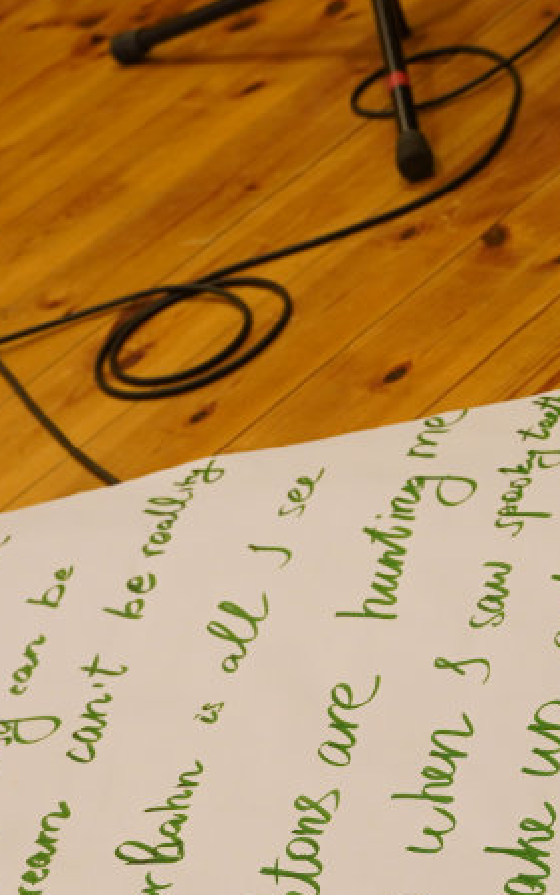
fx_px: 2612
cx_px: 304
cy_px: 705
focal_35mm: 107
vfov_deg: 19.3
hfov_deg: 12.2
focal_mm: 37
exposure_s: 1/160
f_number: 4
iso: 1600
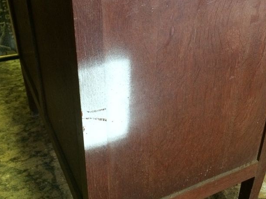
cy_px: 75
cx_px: 147
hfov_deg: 42.9
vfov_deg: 32.7
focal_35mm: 44
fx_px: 338
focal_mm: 4.12
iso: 320
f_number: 2.2
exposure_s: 1/30
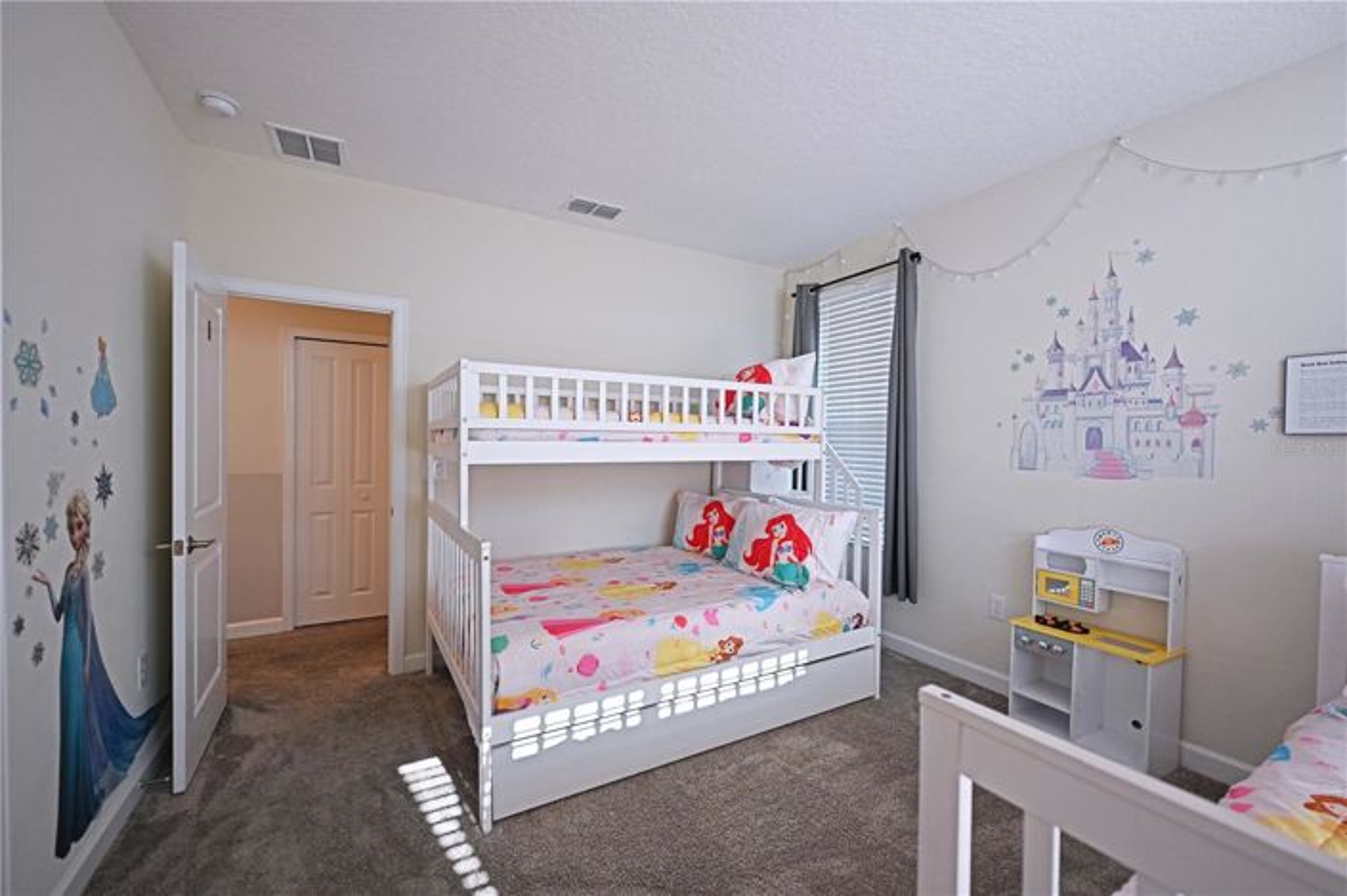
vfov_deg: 81.1
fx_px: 523
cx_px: 674
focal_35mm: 14
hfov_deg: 104.3
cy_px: 448
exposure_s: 1/200
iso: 400
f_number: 2.8
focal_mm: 14
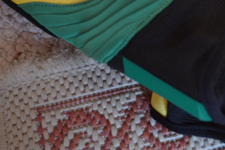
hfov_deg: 29.5
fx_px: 419
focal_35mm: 67
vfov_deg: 19.1
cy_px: -33
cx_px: 174
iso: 500
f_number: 3.5
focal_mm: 18
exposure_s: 1/15
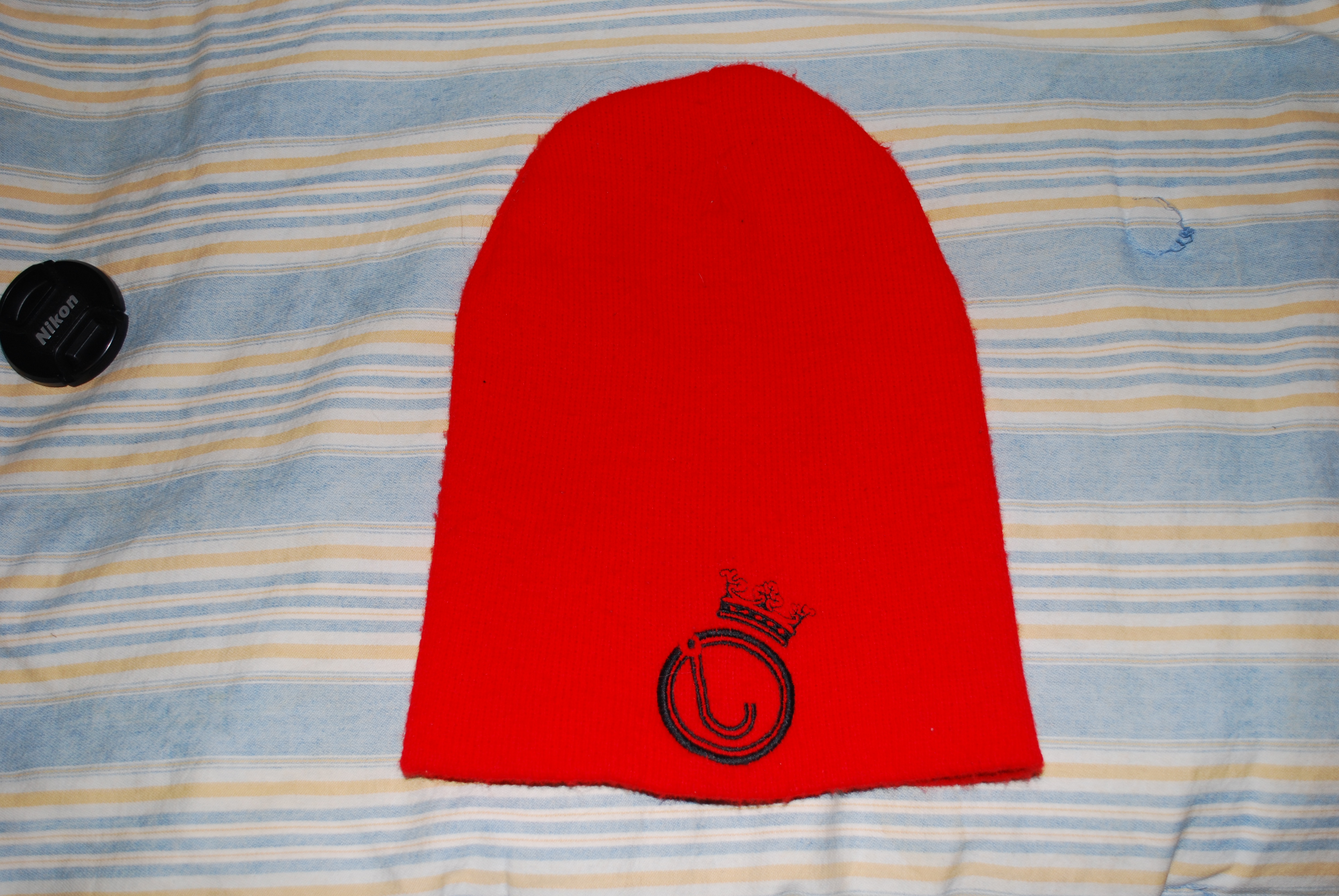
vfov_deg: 37.0
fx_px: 1341
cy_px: 448
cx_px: 670
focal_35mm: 36
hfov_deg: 53.1
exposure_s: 1/60
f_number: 4.2
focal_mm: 24
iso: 200
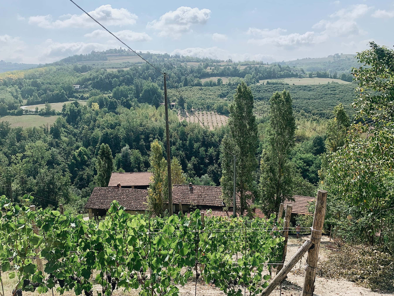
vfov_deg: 51.4
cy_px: 151
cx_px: 191
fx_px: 307
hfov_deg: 65.3
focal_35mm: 27
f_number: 1.8
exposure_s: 1/2421
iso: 25
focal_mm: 4.25
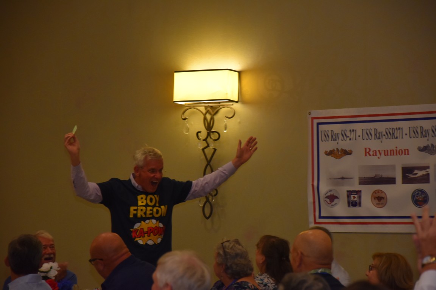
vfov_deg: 8.7
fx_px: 1907
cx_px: 218
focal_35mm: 158
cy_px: 145
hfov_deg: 13.0
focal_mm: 105
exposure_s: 1/60
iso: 1000
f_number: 5.6
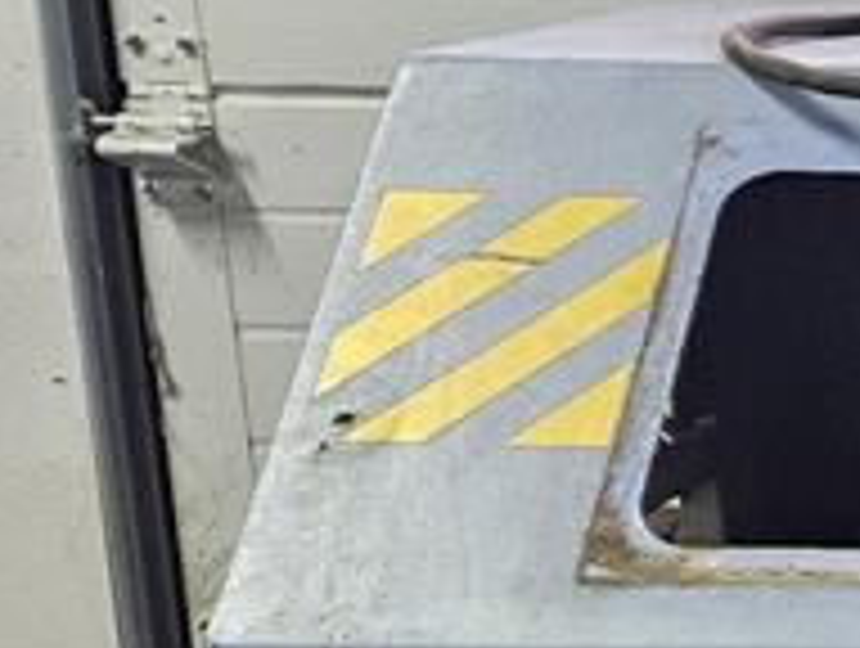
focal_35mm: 123
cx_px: 2193
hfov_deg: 12.1
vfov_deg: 12.0
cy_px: 526
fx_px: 3062
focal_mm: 5.4
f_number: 1.8
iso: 500
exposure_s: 1/50
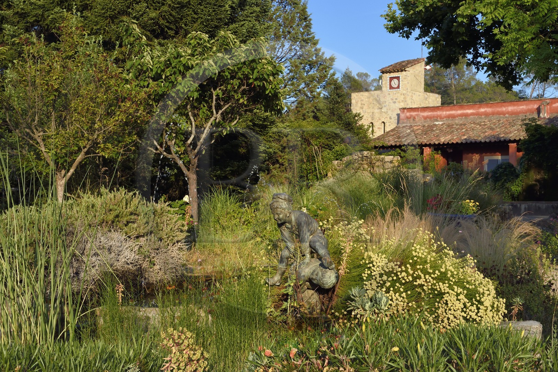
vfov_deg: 22.6
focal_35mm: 60
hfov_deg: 33.4
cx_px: 279
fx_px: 930
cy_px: 186
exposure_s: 1/200
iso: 250
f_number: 16
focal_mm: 60
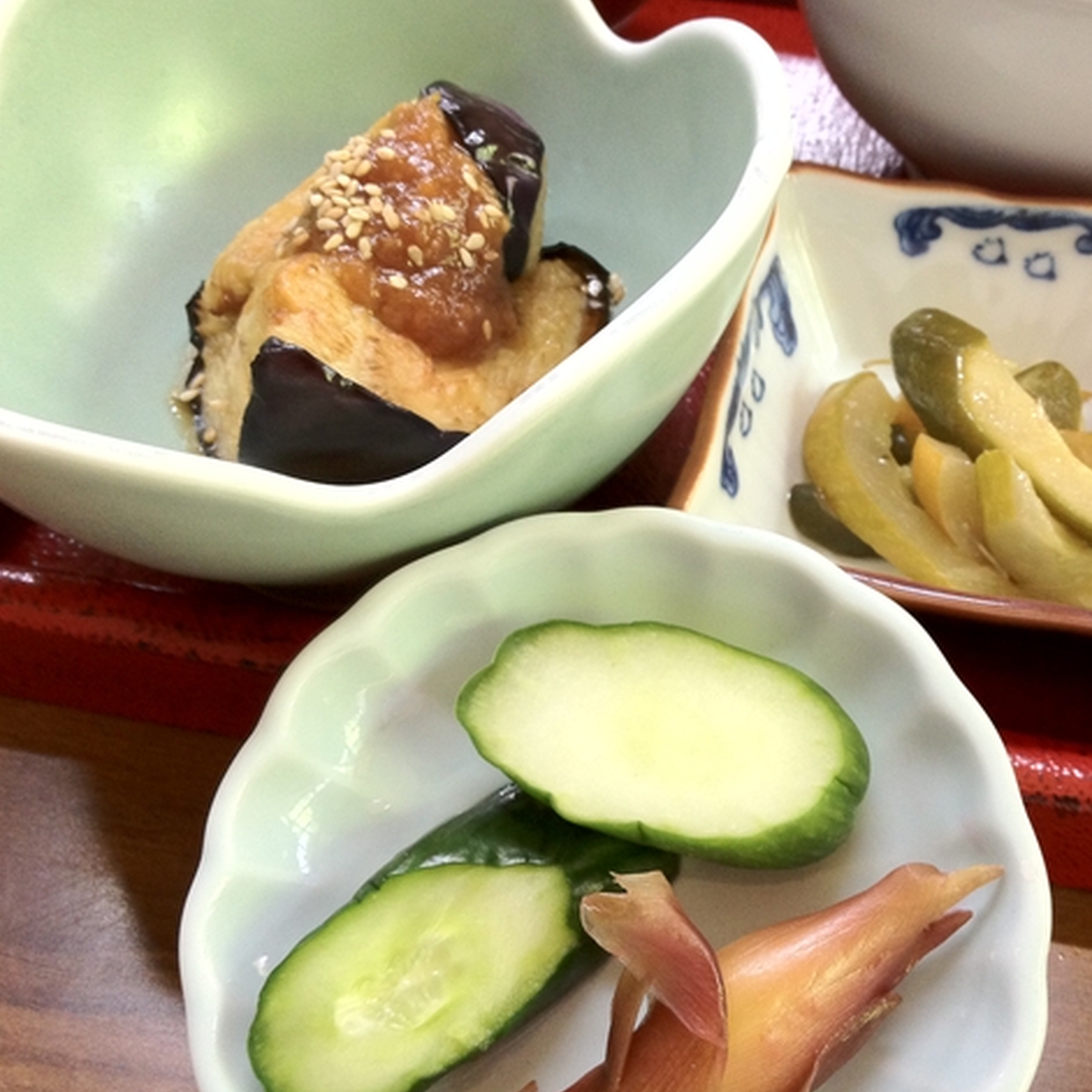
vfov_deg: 40.0
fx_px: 1499
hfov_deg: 39.7
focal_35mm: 42
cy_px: 545
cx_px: 696
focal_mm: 4.28
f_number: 2.4
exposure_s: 1/20
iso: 160
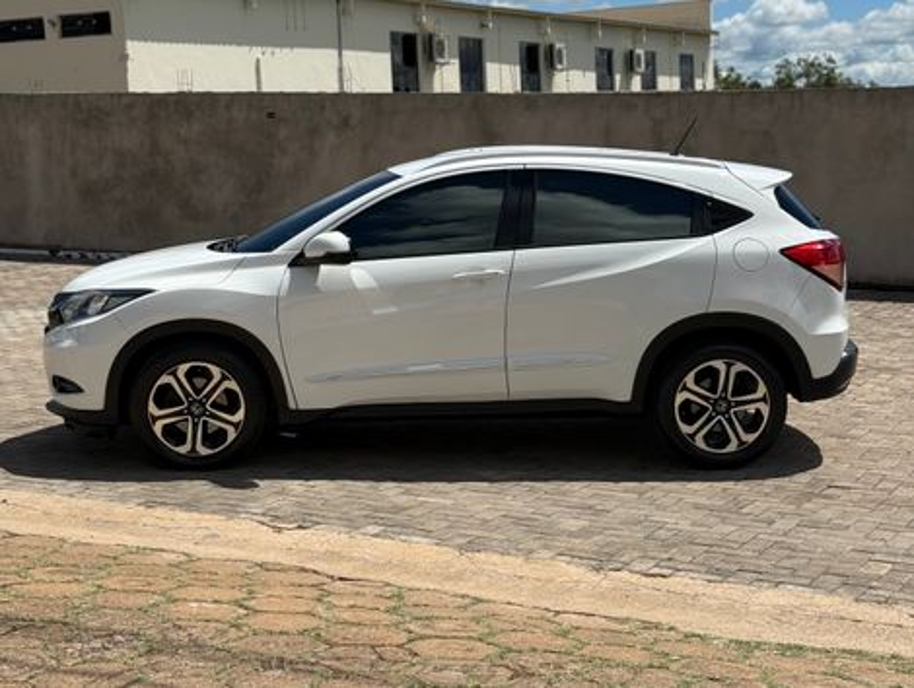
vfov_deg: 30.3
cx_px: 457
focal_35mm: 48
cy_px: 344
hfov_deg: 39.6
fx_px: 1269
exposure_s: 1/8772
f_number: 1.78
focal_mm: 6.76
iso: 80
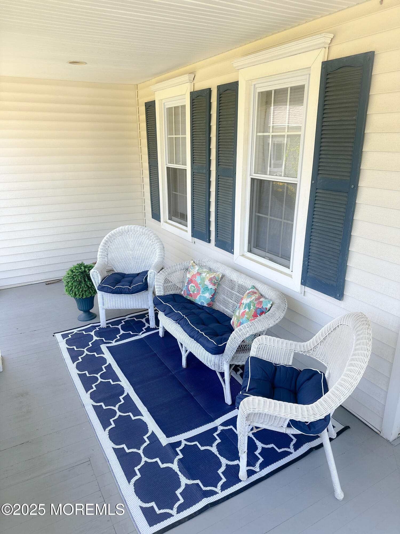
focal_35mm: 24
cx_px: 200
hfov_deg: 56.8
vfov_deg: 71.6
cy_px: 267
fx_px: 370
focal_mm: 6.86
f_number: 1.78
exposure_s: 1/355
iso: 80
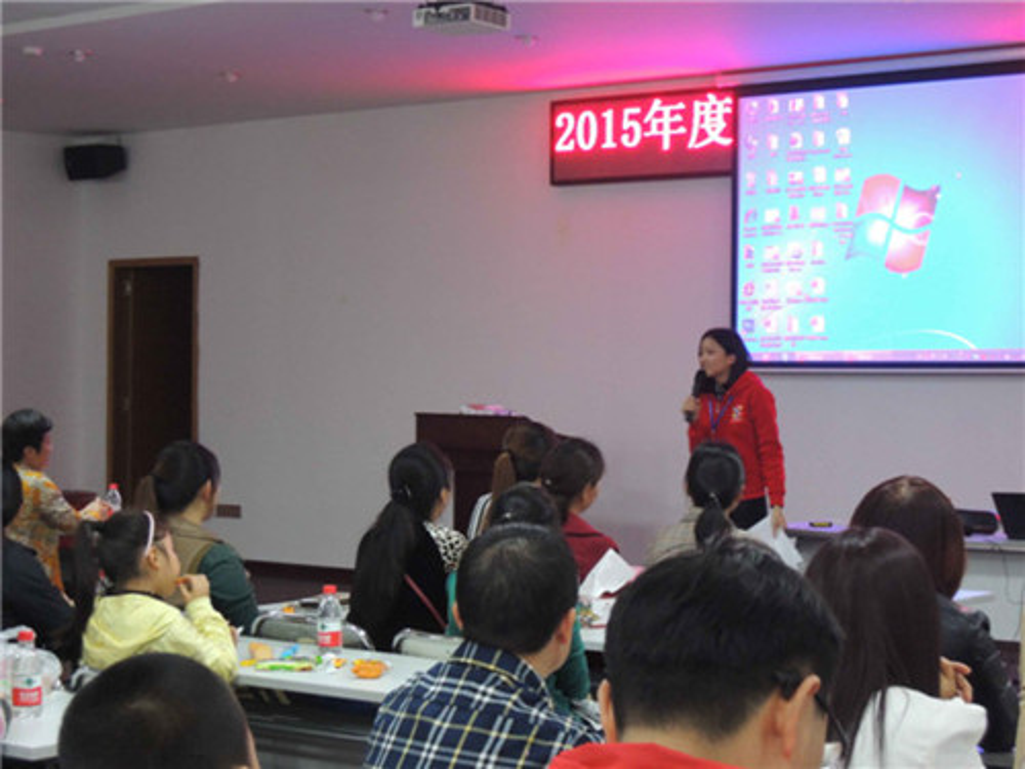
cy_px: 384
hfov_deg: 25.3
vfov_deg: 19.1
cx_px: 512
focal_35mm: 77
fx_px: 2280
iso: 800
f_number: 4.2
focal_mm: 13.8
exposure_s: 1/13
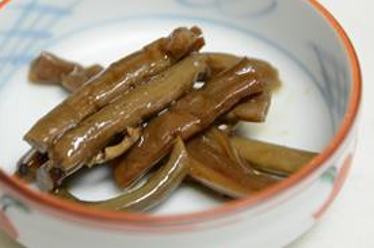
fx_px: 1576
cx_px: 160
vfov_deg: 9.0
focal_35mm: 152
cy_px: 109
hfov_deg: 13.5
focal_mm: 70
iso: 400
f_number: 4
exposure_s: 1/20
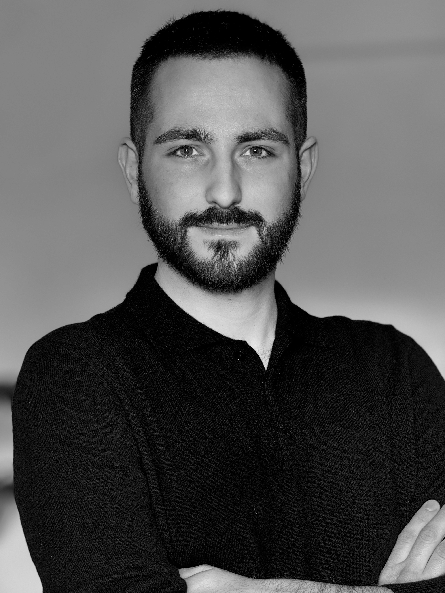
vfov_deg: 15.6
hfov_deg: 11.8
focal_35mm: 126
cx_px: 222
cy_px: 292
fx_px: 2160
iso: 250
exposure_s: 1/60
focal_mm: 15.66
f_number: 2.8
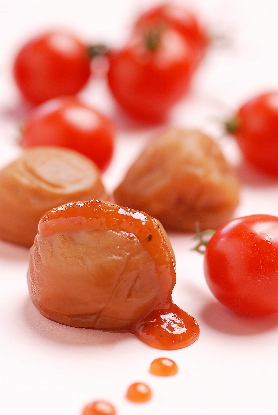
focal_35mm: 158
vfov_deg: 13.0
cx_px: 139
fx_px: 1819
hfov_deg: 8.7
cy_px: 208
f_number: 4
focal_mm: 105
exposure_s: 1/60
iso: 100
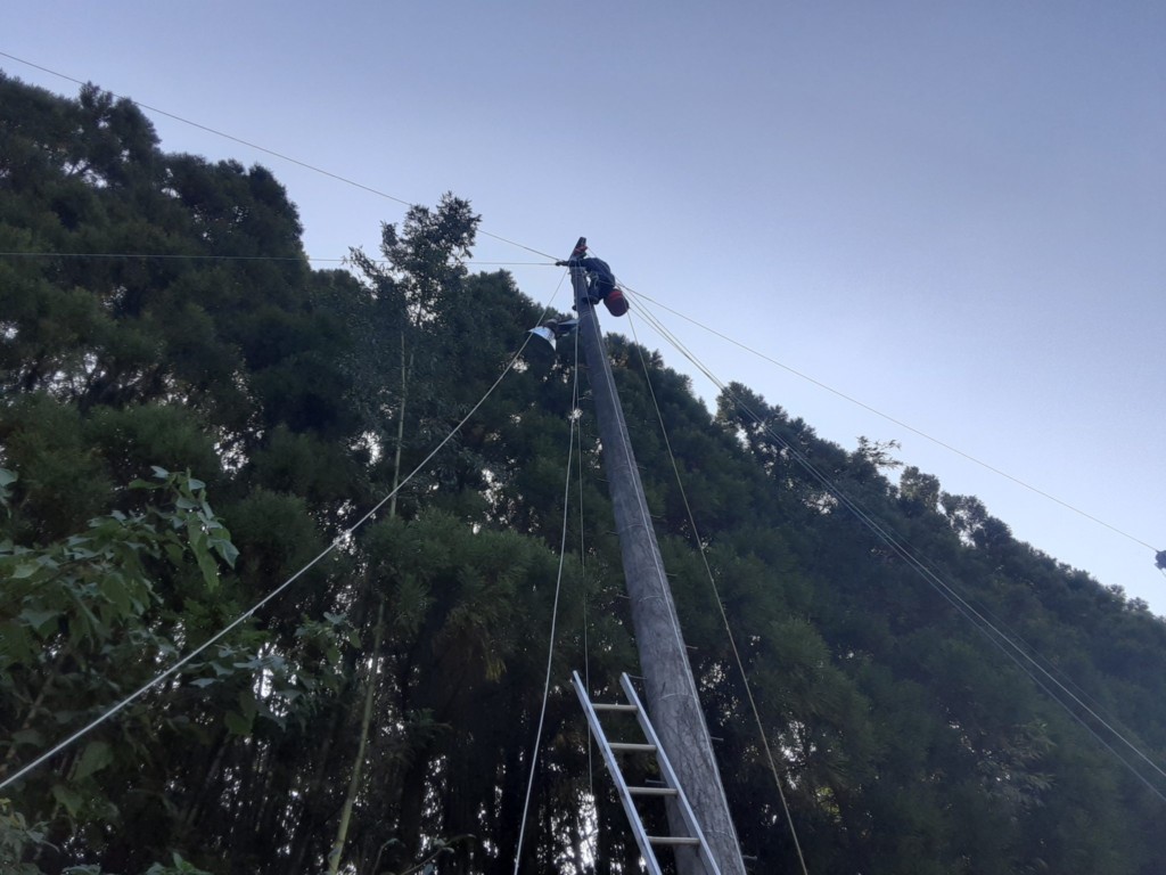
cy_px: 438
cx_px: 583
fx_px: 909
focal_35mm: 27
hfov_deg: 65.3
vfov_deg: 51.4
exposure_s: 1/1046
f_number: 1.9
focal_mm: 2.91
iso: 40
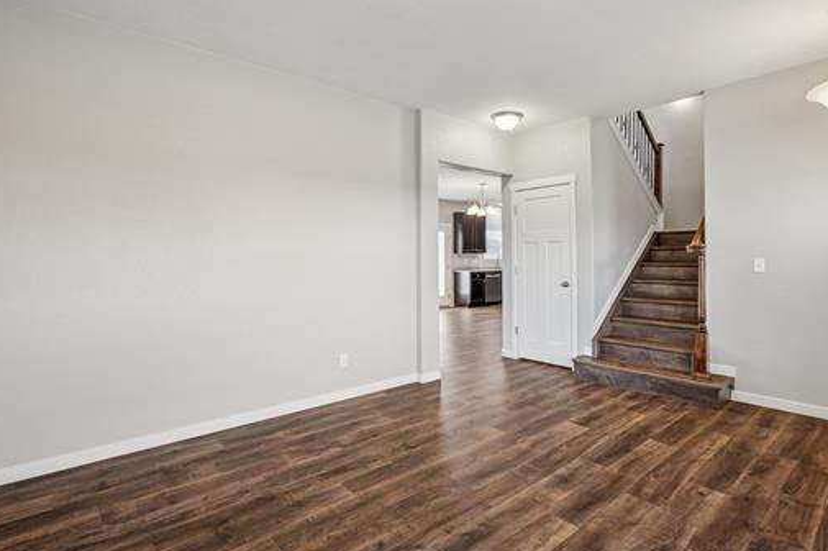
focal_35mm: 19
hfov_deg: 86.6
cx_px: 462
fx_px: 437
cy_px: 254
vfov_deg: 64.4
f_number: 3.2
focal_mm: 15
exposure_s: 1/40
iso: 400
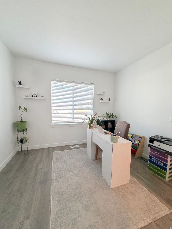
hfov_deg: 85.7
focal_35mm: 14
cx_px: 86
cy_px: 114
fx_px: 93
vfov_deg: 102.1
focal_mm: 2.22
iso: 250
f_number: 2.2
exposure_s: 1/120
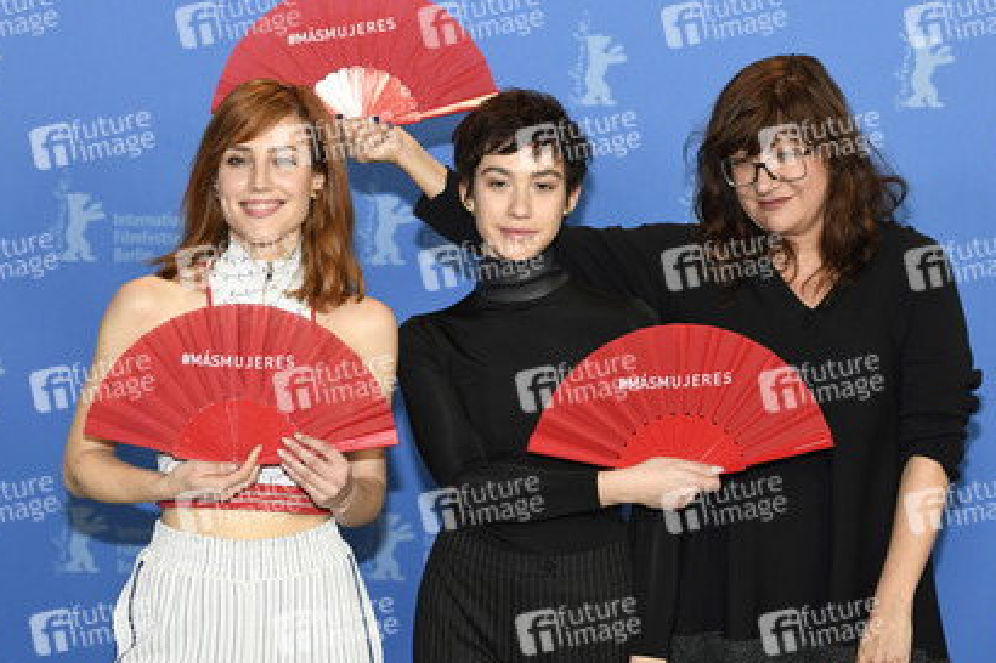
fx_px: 2129
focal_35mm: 77
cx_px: 514
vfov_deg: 17.7
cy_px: 323
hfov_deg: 26.3
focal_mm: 70
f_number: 3.5
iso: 800
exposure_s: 1/250
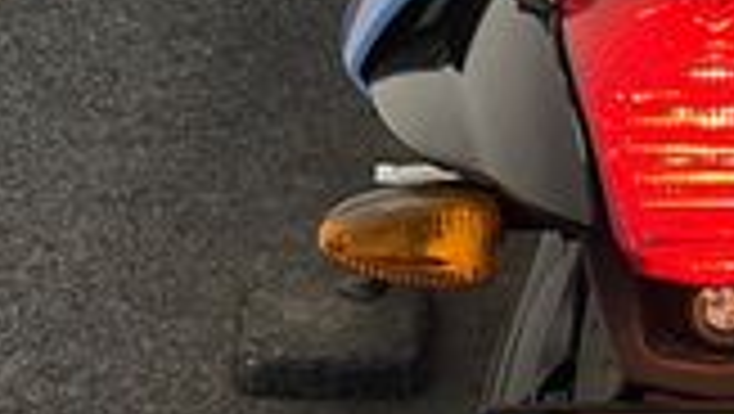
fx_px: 2162
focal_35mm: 111
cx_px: 788
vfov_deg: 10.9
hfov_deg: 18.6
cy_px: 4
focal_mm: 4.2
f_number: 1.6
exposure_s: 1/50
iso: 125
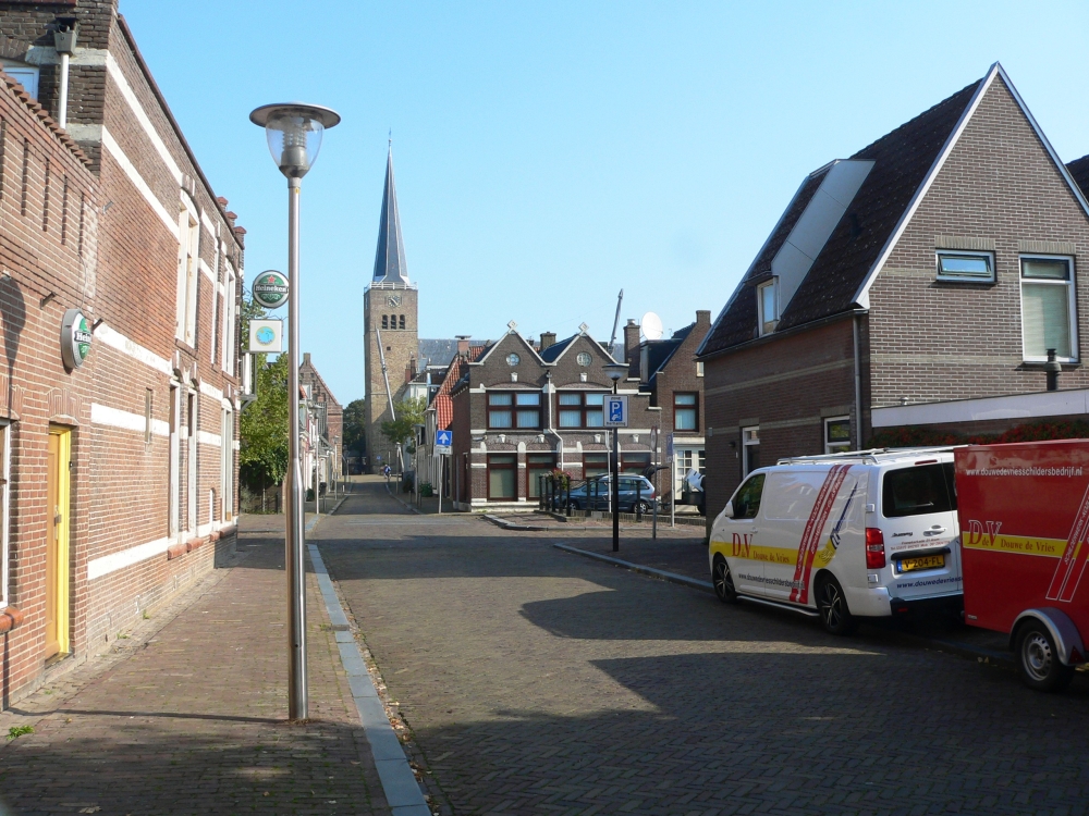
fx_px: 1133
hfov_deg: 51.4
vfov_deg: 39.7
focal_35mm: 36
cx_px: 544
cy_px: 408
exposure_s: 1/400
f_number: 4
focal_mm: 6
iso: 80
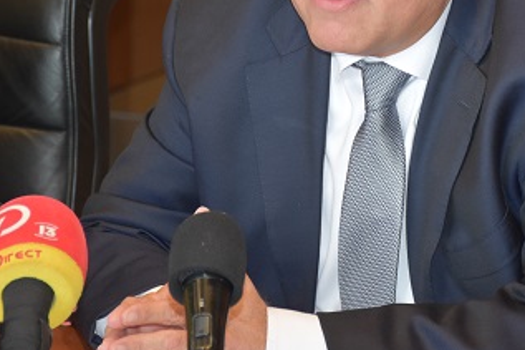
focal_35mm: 227
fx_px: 3309
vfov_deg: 6.0
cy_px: 53
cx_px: 391
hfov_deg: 9.1
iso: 1100
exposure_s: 1/60
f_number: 5.3
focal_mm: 80
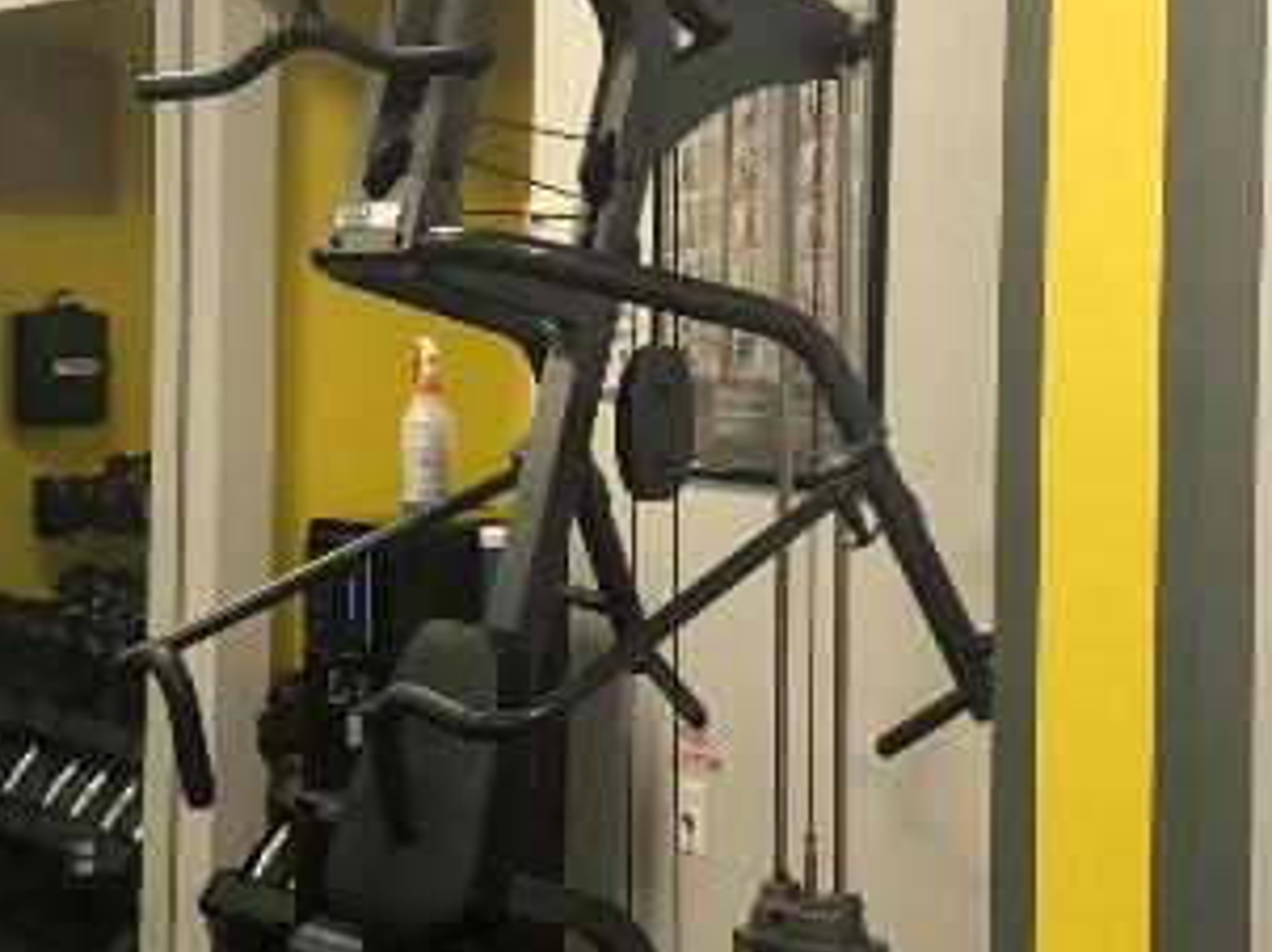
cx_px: 733
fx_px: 3488
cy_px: 383
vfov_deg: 15.5
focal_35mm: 95
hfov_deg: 20.7
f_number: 1.8
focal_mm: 4
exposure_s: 1/17
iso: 40
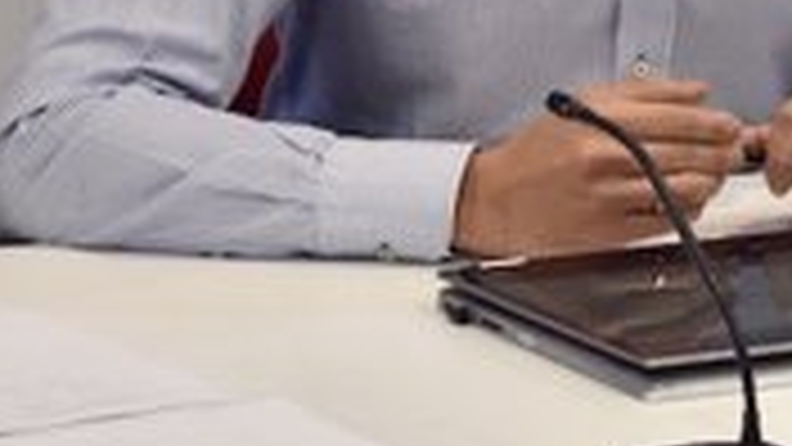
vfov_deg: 3.9
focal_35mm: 308
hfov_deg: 7.0
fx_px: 6468
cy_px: -108
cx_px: 378
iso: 400
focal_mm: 50
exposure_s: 1/60
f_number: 5.6
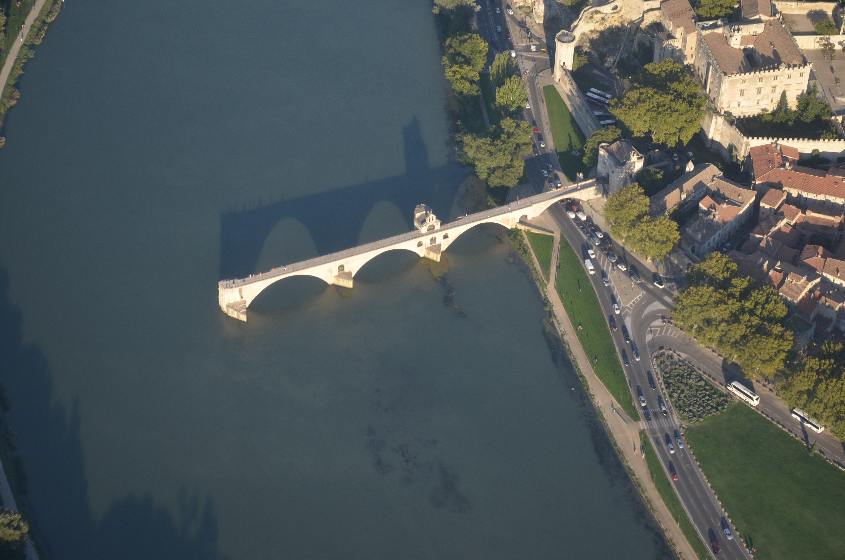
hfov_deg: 22.0
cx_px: 422
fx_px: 2178
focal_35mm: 93
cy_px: 280
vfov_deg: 14.6
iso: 280
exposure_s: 1/500
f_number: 5.6
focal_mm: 62
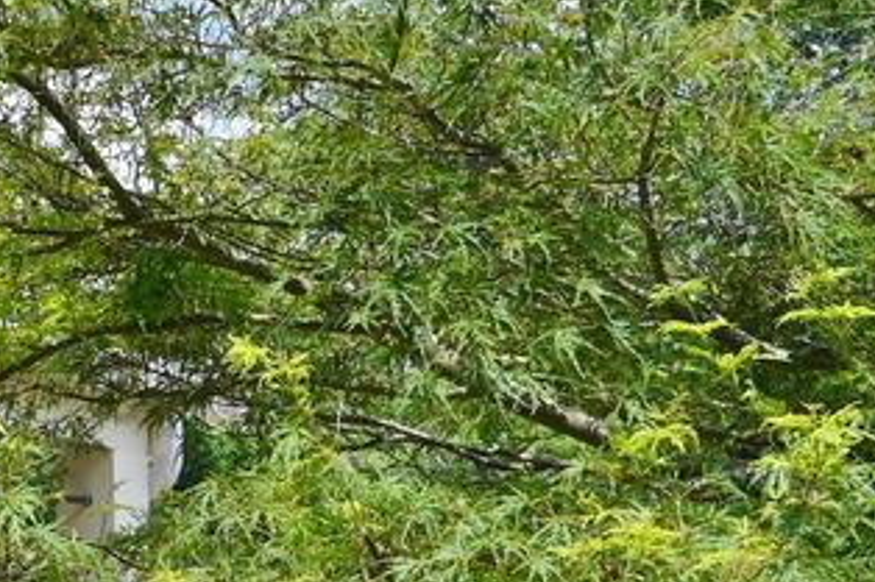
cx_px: -259
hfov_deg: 17.3
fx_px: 2696
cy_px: 663
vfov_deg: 12.1
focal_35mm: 111
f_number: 8
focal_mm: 17
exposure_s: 1/250
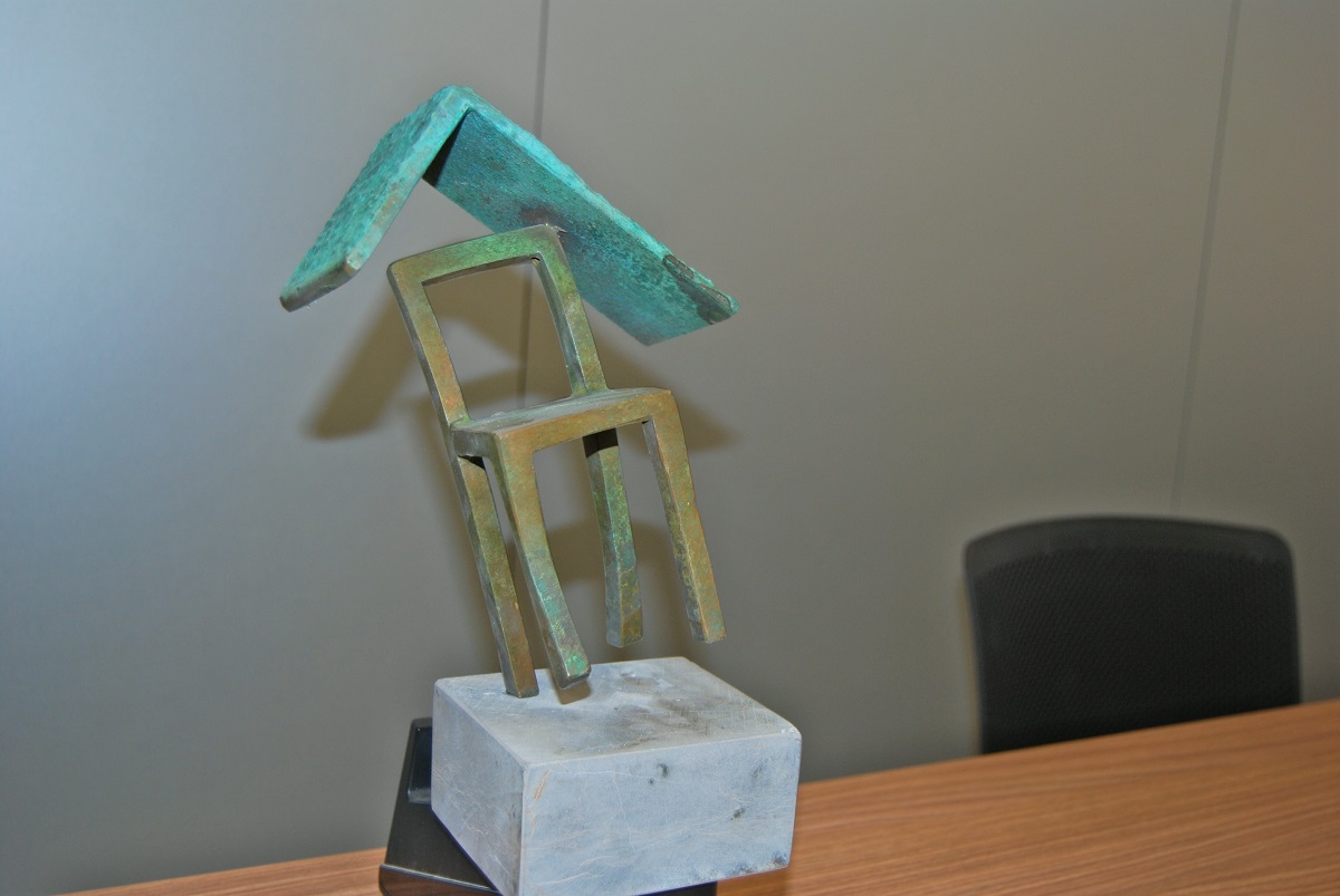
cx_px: 670
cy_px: 448
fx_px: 1453
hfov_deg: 49.5
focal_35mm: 39
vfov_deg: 34.3
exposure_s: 1/60
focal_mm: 26
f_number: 4.2
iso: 200
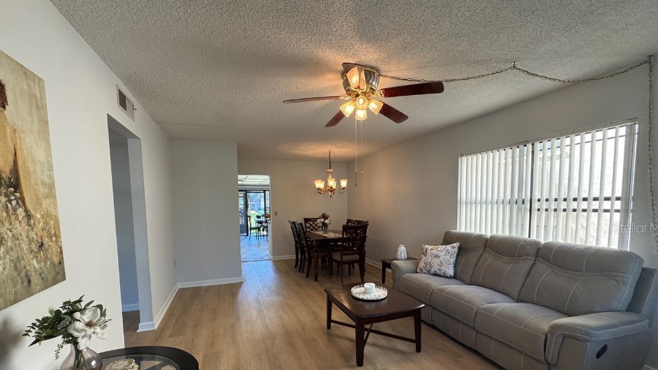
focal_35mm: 16
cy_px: 227
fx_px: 279
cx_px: 331
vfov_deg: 66.3
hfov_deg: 99.4
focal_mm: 2.22
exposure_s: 1/120
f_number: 2.2
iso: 250
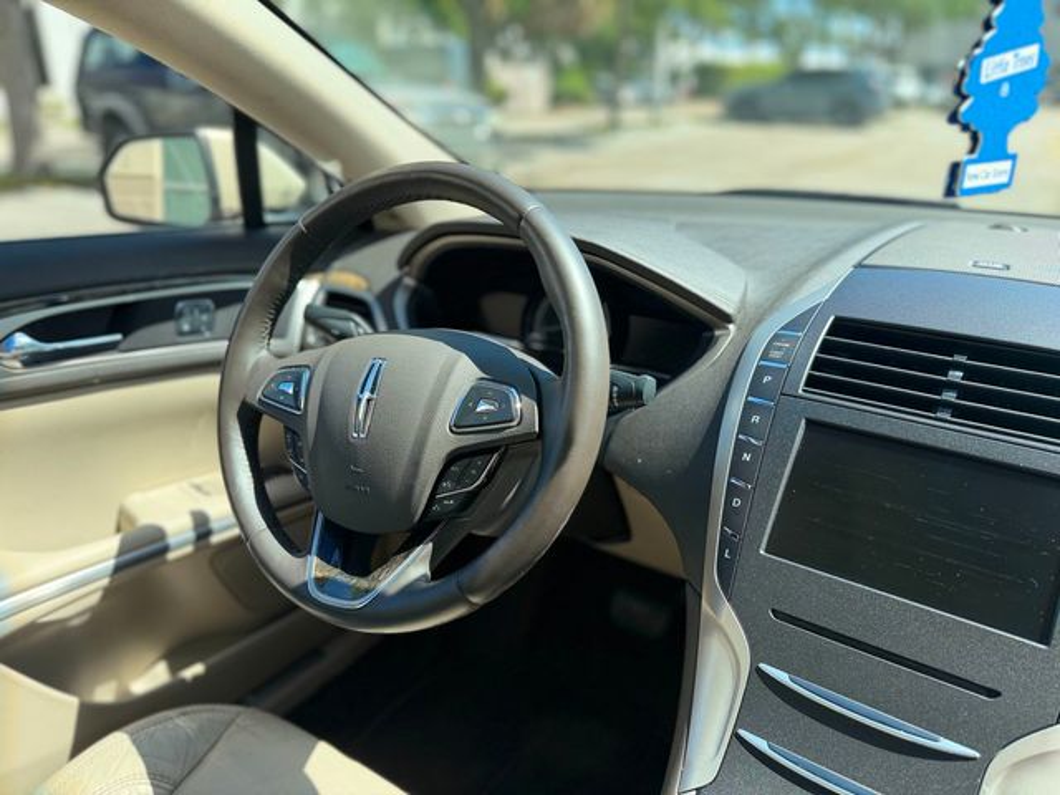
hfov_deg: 71.6
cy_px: 398
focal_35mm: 24
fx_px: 735
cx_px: 530
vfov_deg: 56.8
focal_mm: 6.76
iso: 100
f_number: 1.78
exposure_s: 1/1361
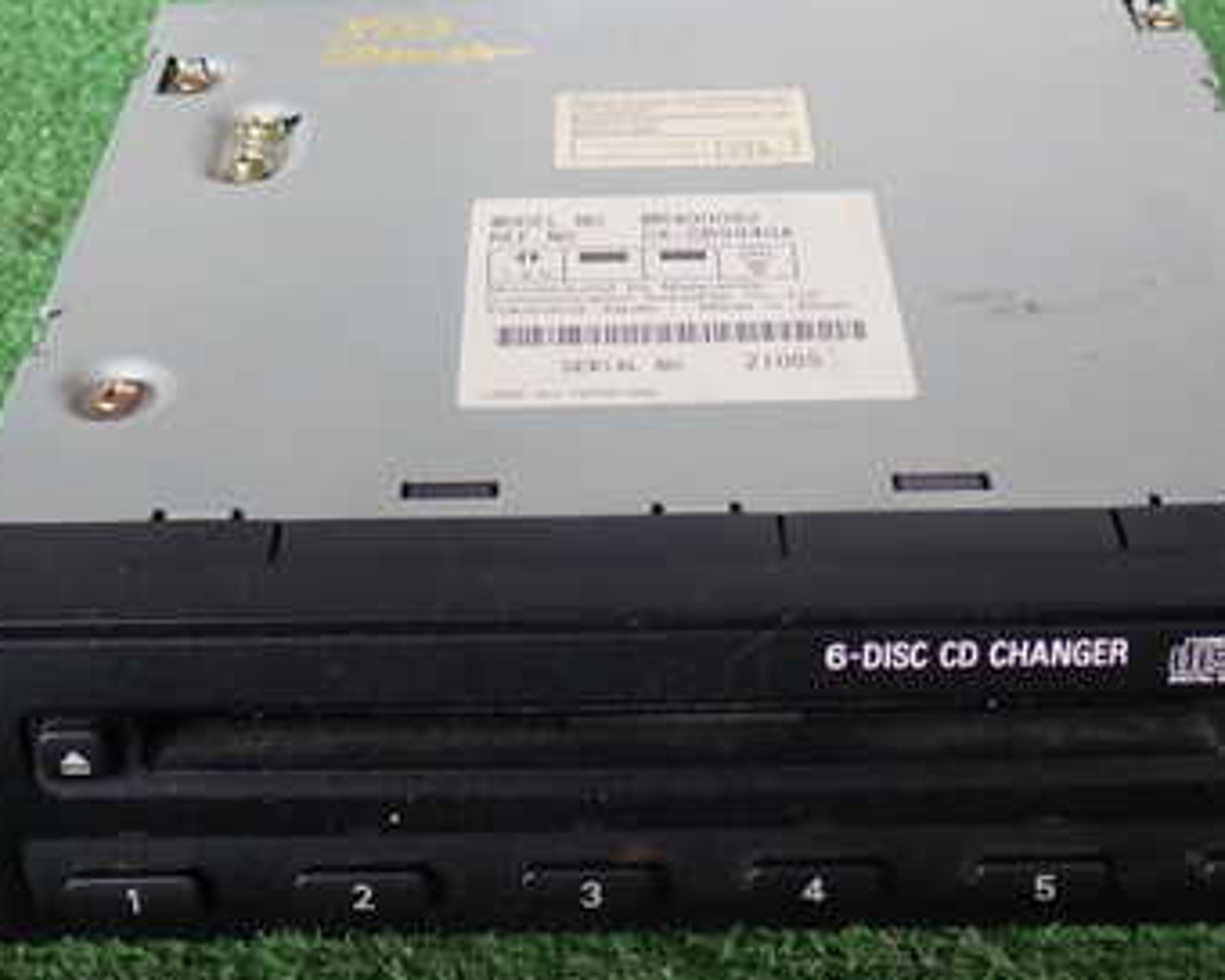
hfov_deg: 30.5
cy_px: 404
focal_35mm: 62
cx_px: 652
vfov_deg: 24.6
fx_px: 2248
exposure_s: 1/80
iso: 200
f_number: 2.5
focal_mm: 6.37
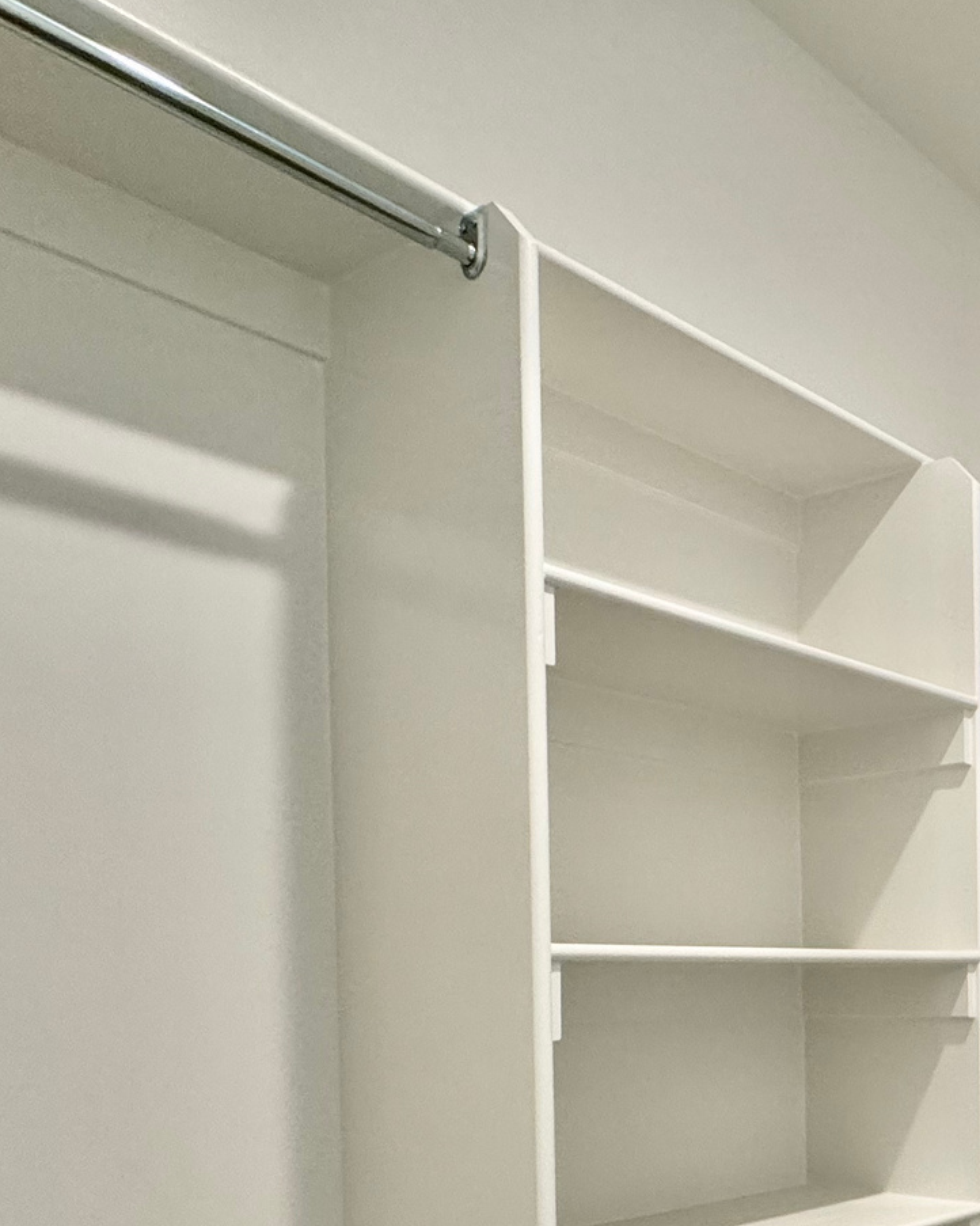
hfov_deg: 32.8
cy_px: 1002
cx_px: 1317
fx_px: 1124
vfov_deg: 53.0
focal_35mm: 31
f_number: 2.2
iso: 250
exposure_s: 1/120
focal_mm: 2.22
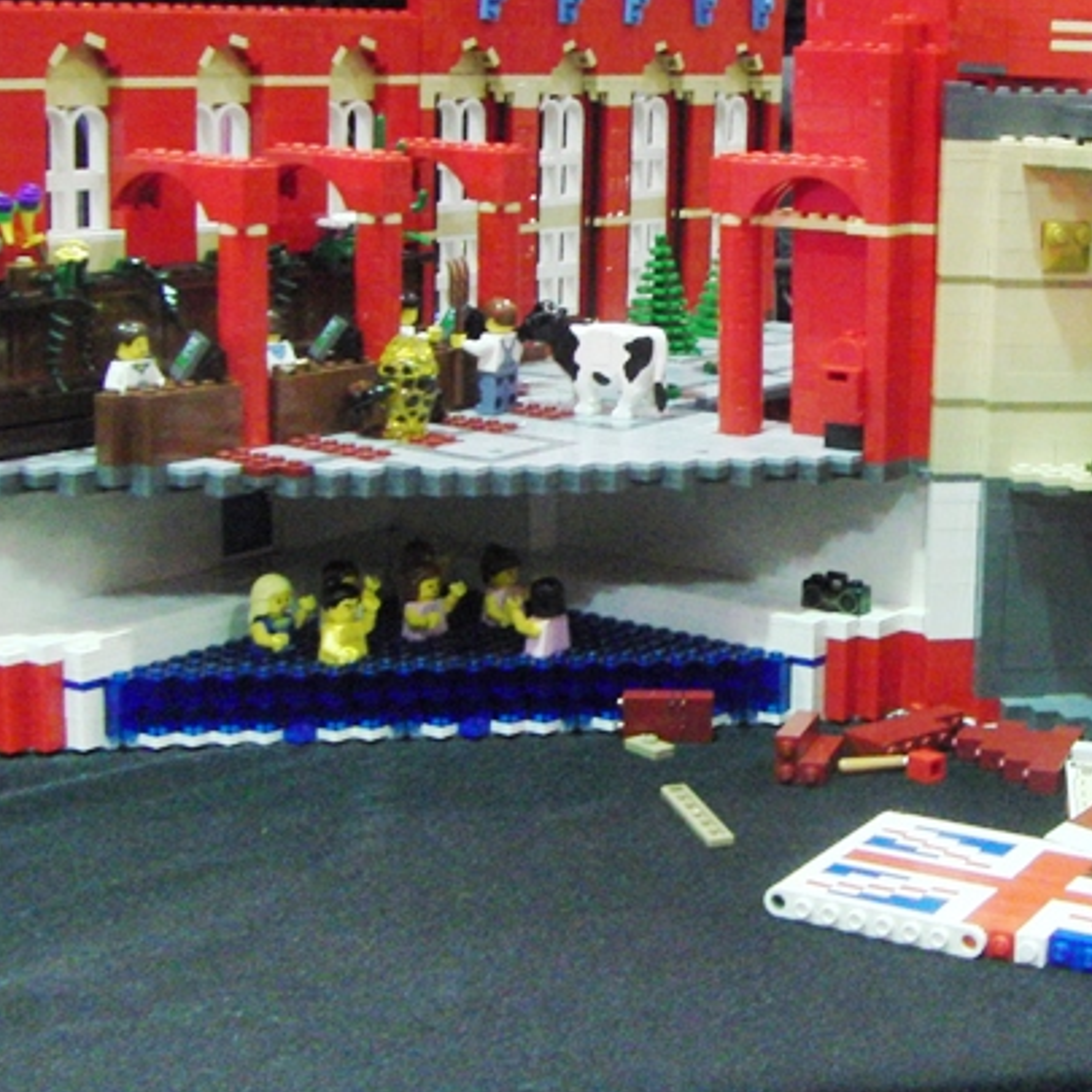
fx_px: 2391
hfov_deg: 25.1
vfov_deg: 25.7
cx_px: 930
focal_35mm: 67
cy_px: 418
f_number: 2.8
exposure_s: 1/20
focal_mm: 5.3
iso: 400
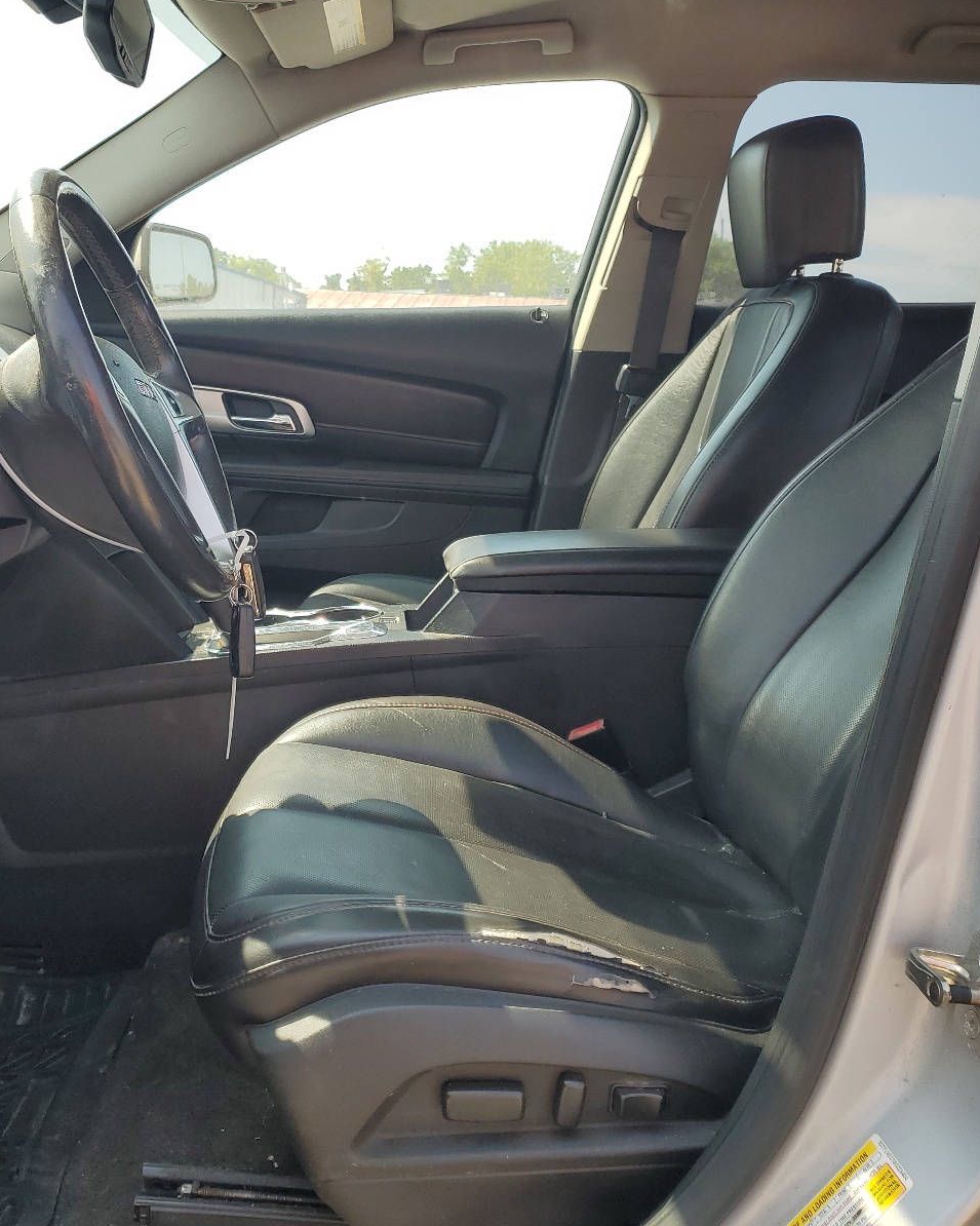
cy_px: 611
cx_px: 360
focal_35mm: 34
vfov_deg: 52.8
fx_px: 1233
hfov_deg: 43.0
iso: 50
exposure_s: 1/667
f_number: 1.5
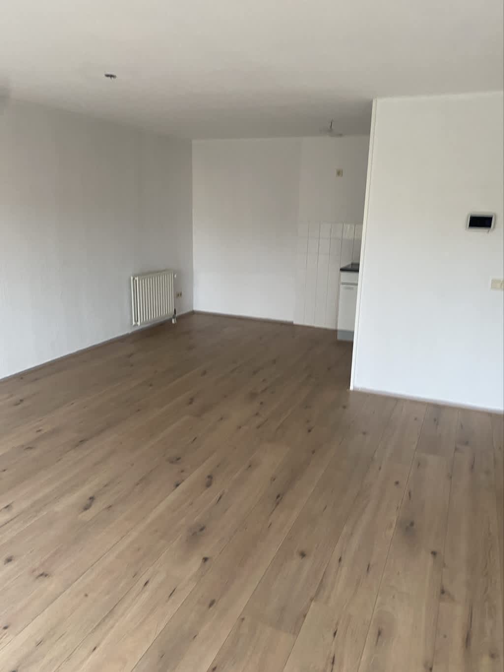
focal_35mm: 26
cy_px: 336
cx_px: 252
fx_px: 505
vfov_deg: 67.3
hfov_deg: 53.1
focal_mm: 4.2
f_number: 1.8
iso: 200
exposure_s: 1/60
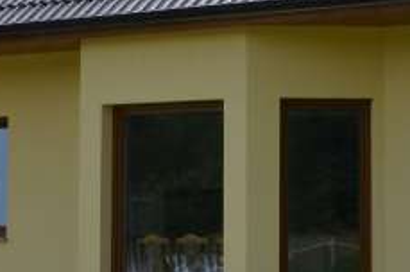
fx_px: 1740
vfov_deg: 8.9
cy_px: 13
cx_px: 349
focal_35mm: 153
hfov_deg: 13.3
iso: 400
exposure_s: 1/500
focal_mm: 26
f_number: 11
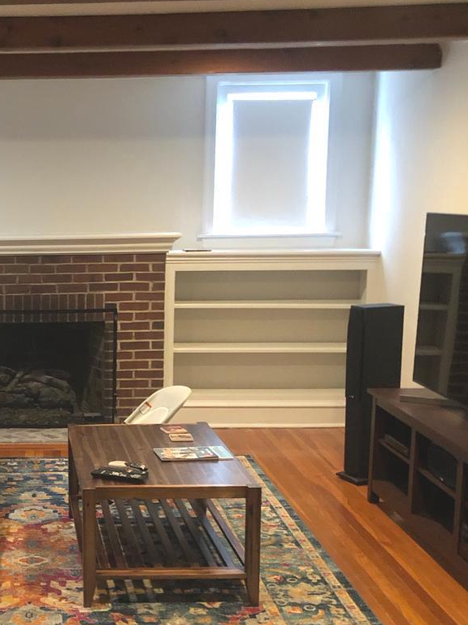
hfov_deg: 25.0
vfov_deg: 34.2
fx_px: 1009
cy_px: 394
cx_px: 18
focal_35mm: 56
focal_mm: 4
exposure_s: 1/4
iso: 100
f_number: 1.8
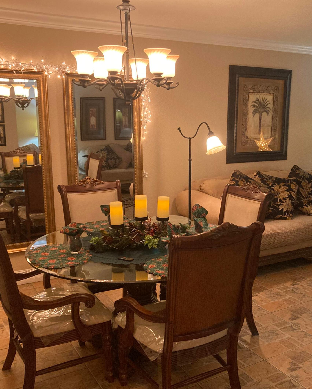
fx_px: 427
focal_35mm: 37
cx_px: 190
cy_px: 197
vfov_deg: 49.1
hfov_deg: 39.9
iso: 400
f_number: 1.8
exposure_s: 1/40
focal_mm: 3.99
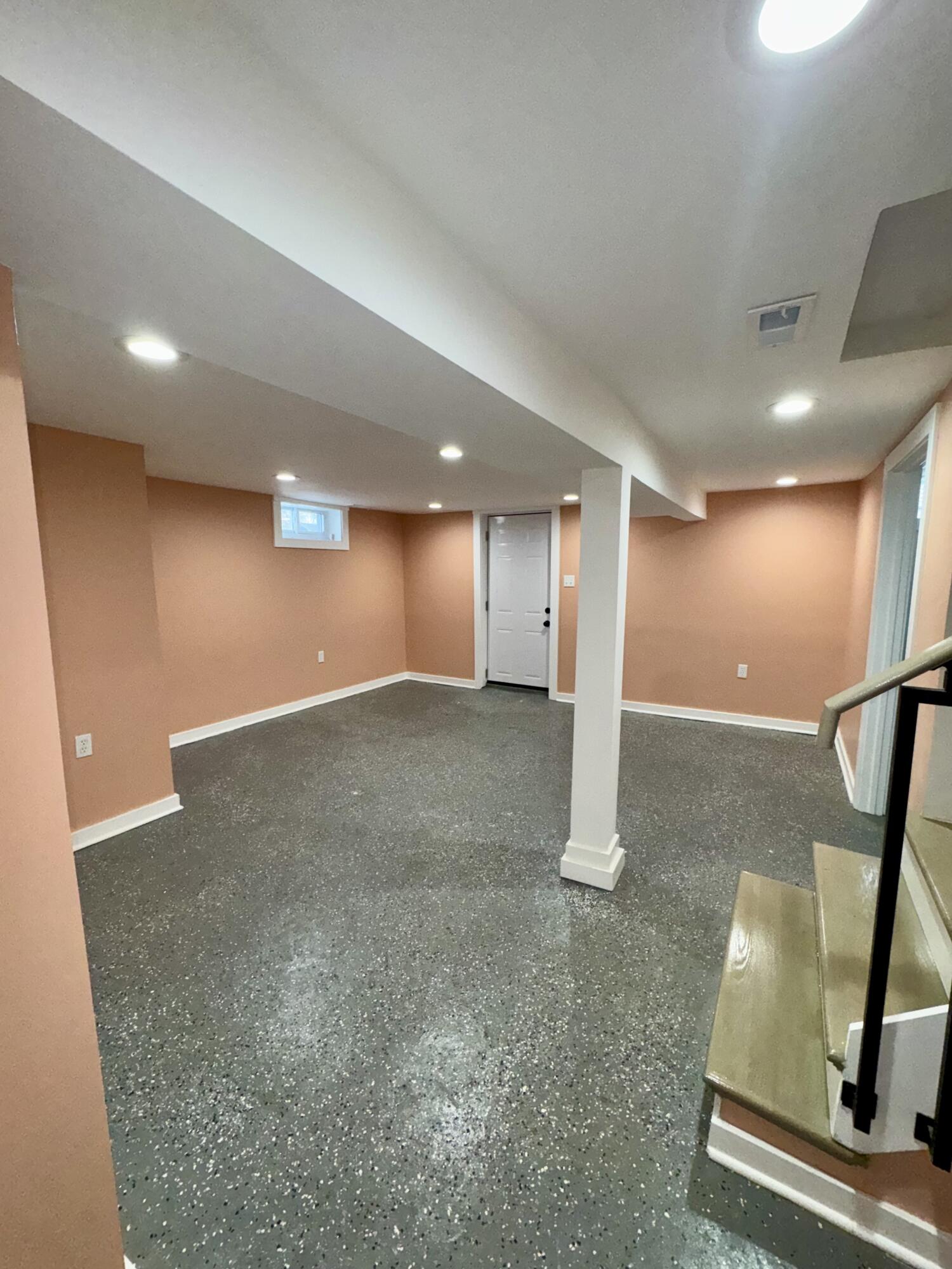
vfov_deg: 102.1
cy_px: 634
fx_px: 513
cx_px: 476
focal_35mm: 14
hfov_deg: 85.7
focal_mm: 2.22
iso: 160
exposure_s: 1/120
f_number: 2.2
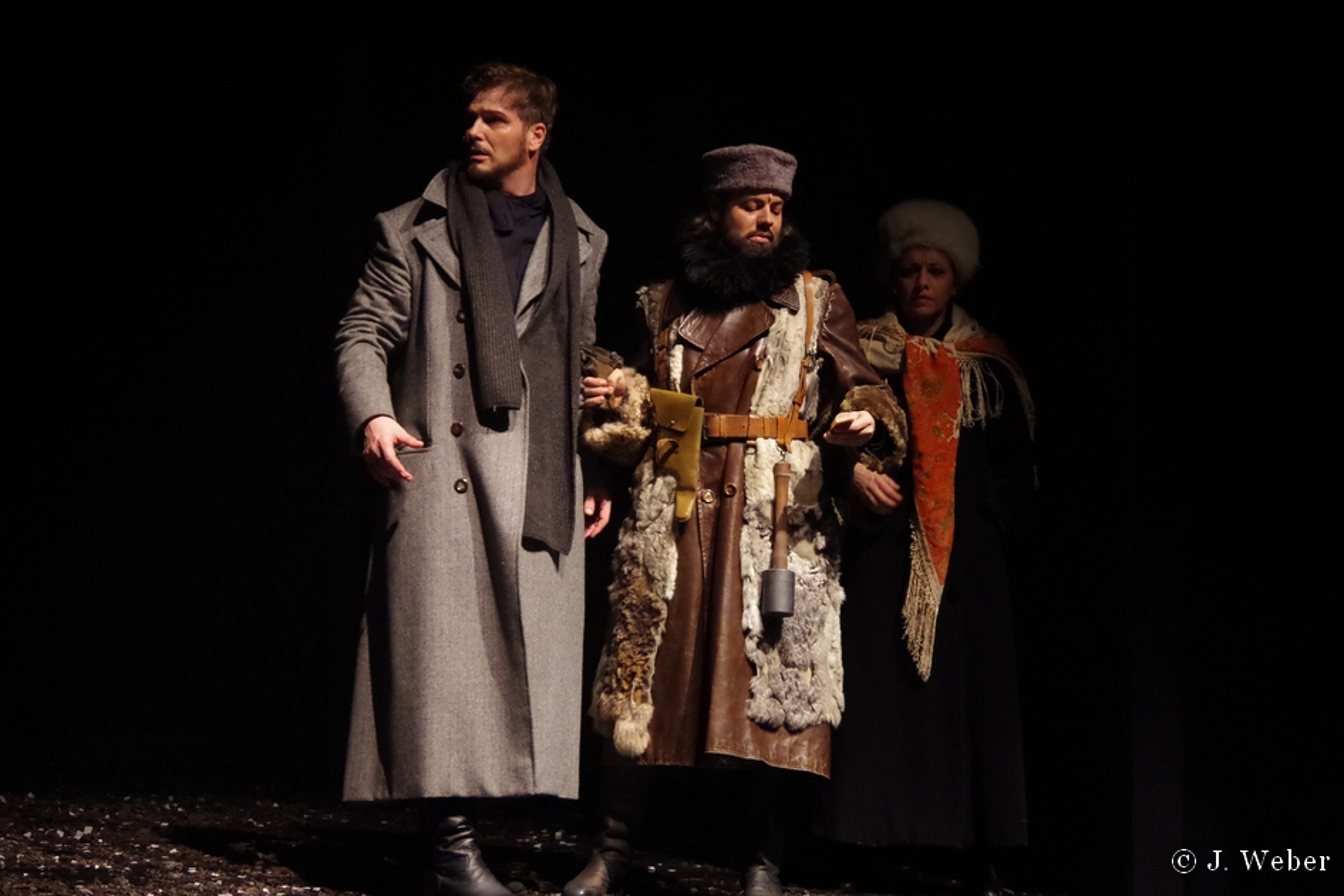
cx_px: 674
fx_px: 5376
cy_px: 448
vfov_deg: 9.5
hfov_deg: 14.3
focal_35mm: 144
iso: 3200
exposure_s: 1/125
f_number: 4.5
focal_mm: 95
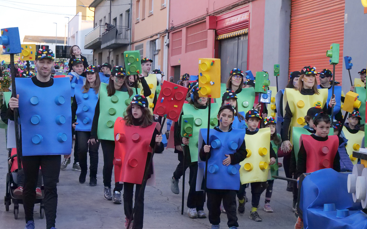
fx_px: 710
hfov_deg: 29.0
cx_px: 181
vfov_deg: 18.3
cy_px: 130
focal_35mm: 71
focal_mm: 33
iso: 3200
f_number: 5.1
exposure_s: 1/800
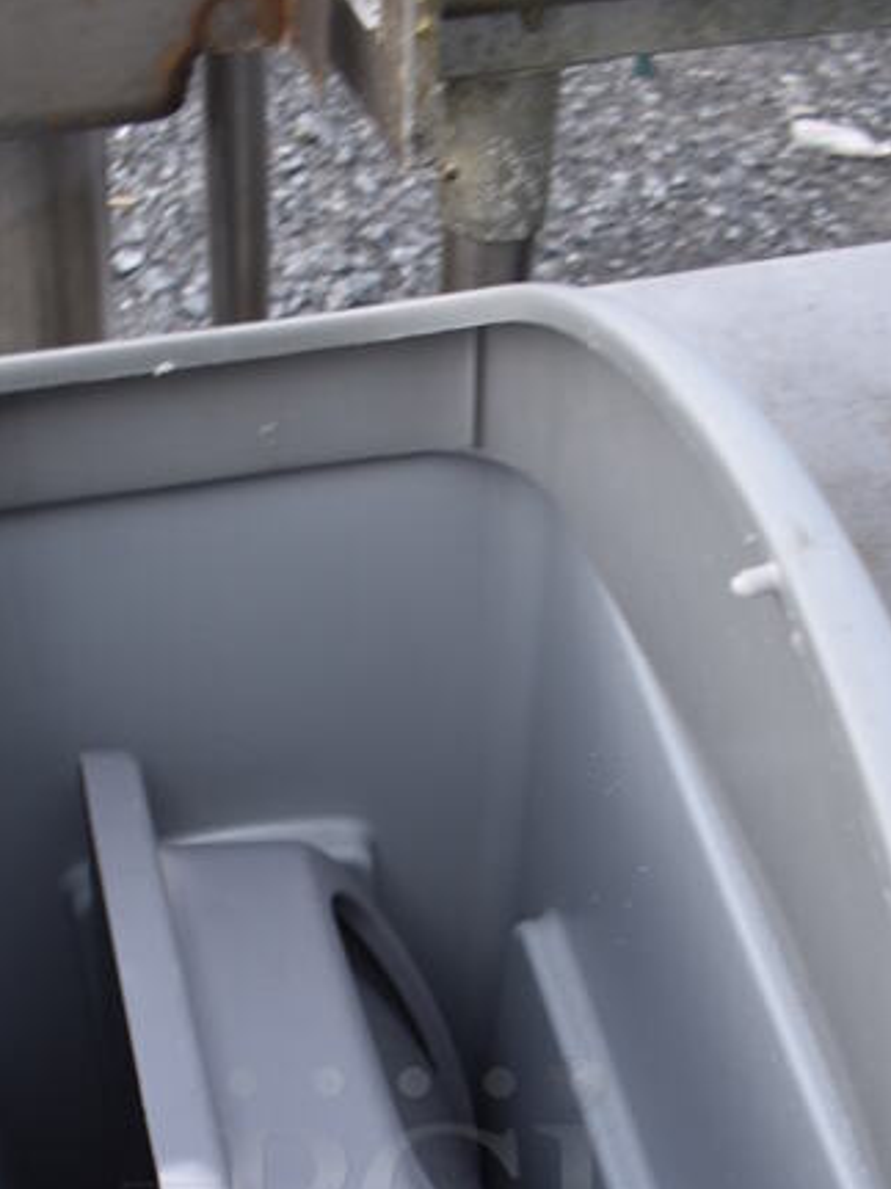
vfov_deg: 32.1
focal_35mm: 55
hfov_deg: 26.5
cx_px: 414
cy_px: 1196
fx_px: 1889
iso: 200
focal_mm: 18
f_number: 6.3
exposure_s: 1/160
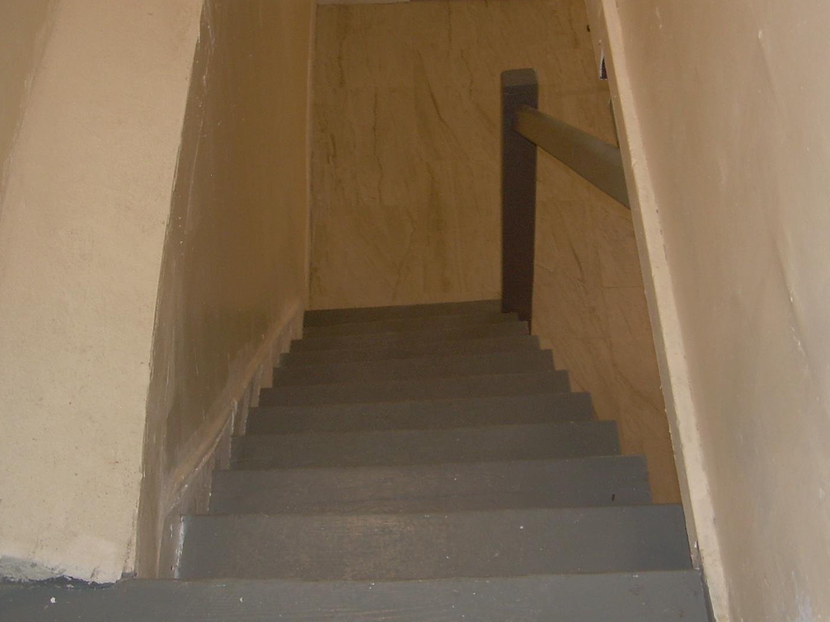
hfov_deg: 34.9
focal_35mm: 55
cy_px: 248
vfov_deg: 26.5
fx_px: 1319
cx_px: 480
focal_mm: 6.3
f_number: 2.8
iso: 50
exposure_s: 1/60
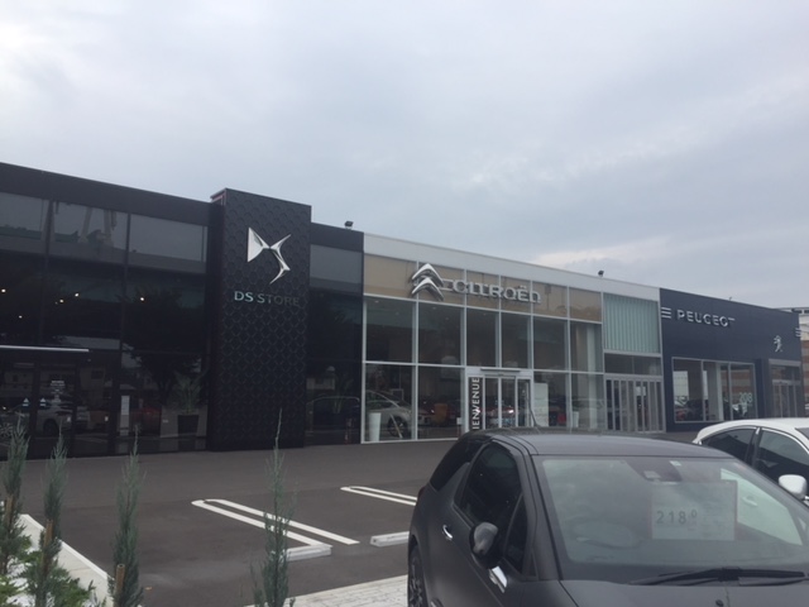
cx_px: 404
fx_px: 678
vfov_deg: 48.2
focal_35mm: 29
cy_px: 304
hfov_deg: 61.7
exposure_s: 1/1721
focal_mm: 4.15
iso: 32
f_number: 2.2
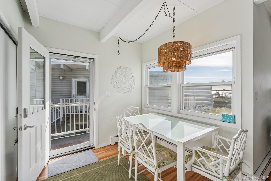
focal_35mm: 16
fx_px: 121
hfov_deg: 96.4
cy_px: 90
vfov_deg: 73.4
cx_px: 136
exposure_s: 1/100
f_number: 10
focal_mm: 16.1
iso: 100
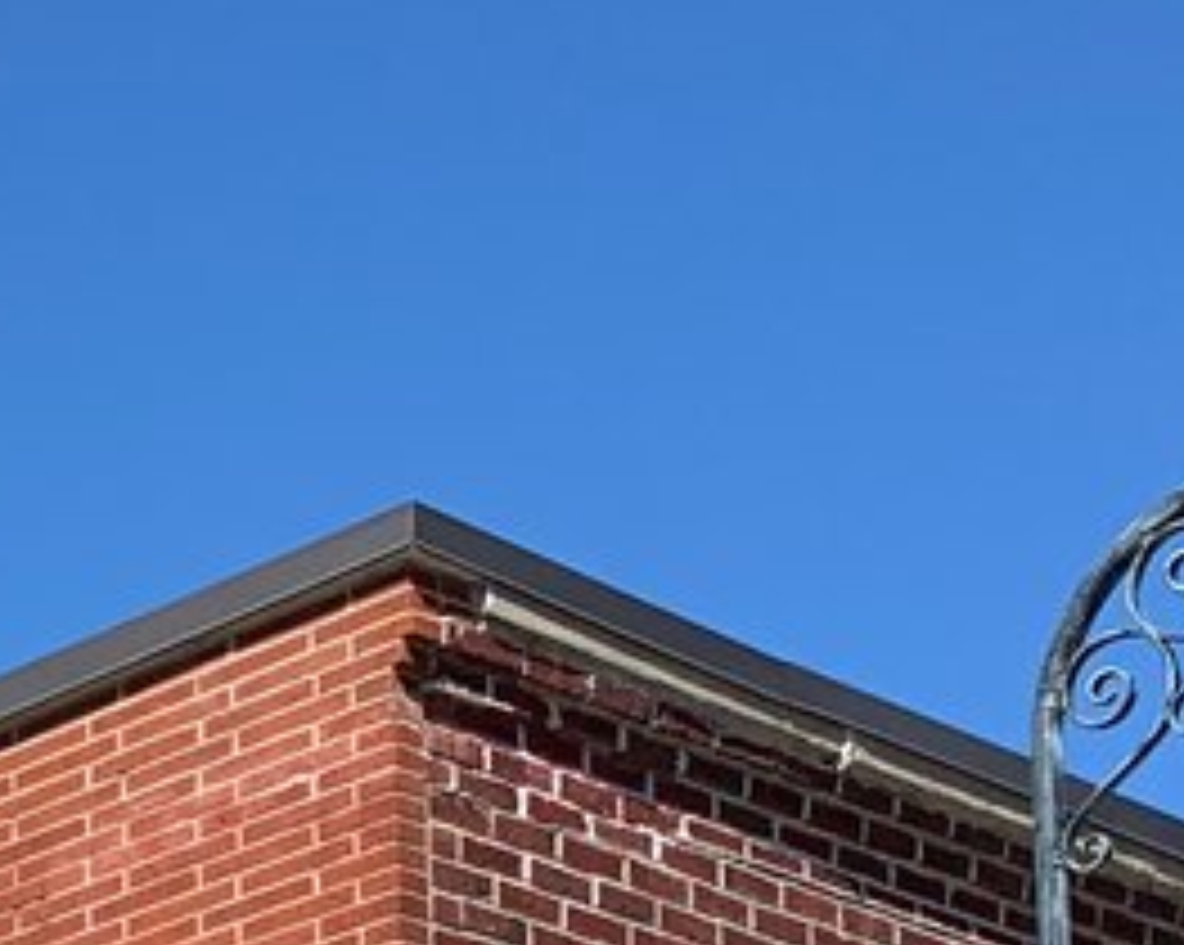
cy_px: 2167
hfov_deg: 12.2
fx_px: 5112
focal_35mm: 146
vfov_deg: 9.5
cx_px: -907
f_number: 1.8
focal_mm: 4.25
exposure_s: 1/2611
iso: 25
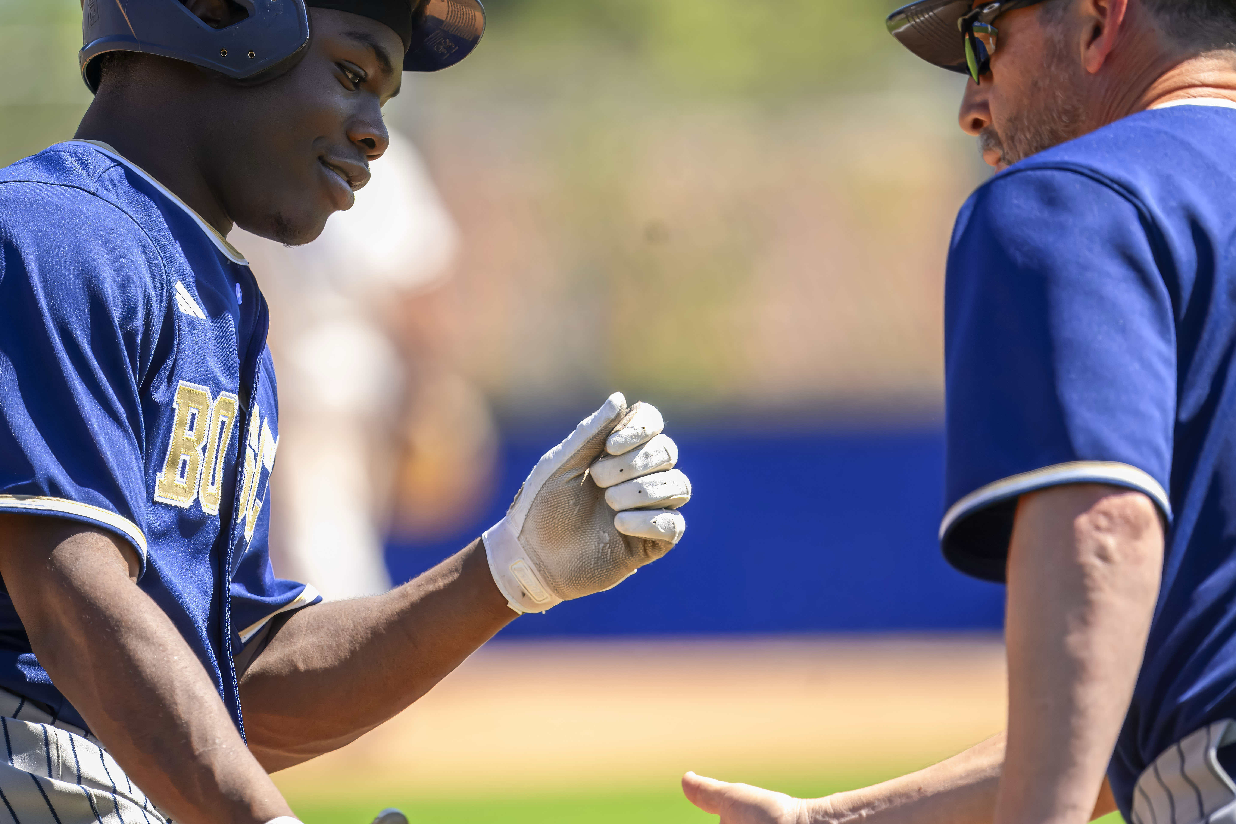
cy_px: 443
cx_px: 407
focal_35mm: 571
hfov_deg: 3.6
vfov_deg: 2.4
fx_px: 19603
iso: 1100
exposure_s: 1/2000
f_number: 4.5
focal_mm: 400
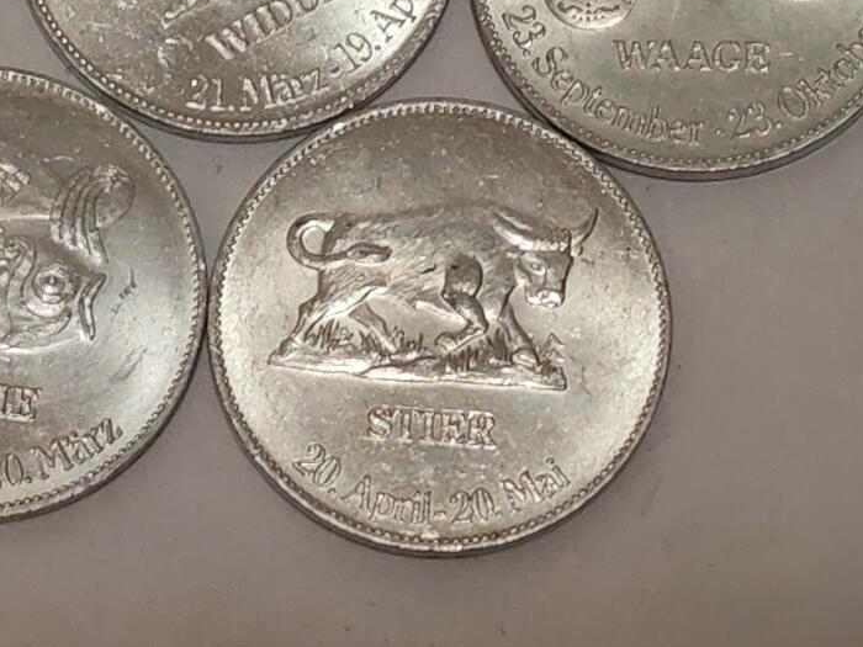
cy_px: 134
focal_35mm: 136
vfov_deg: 10.9
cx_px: 252
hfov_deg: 14.5
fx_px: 3391
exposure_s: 1/100
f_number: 1.95
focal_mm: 5.52
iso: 400
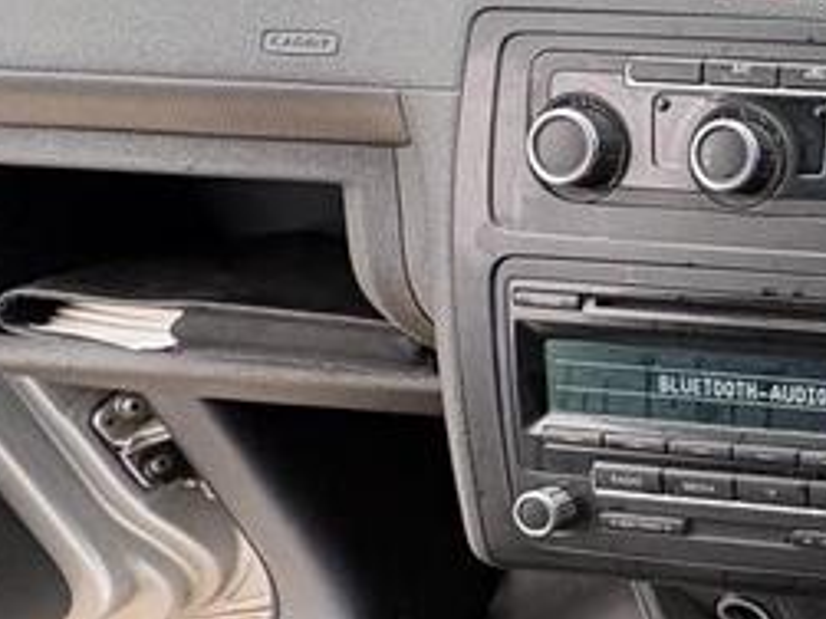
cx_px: 1451
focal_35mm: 50
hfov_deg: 22.9
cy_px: 254
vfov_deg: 29.0
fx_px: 1193
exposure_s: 1/99
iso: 200
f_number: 2.2
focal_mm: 2.22
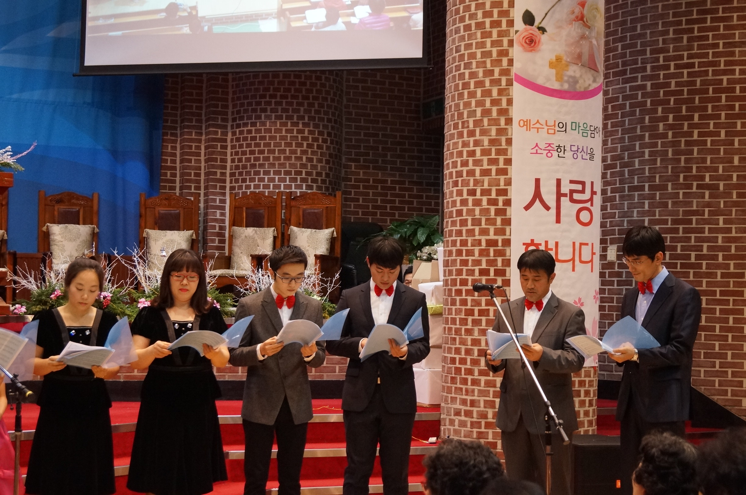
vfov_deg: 20.1
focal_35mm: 68
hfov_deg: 29.9
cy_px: 248
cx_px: 373
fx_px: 1397
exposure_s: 1/80
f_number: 5.6
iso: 2000
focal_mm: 45
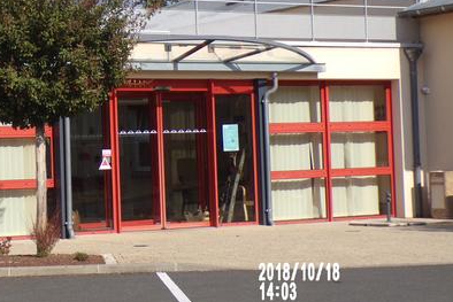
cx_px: 110
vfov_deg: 13.3
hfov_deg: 19.7
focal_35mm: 103
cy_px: 80
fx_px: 1296
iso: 80
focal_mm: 11.6
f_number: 4.1
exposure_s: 1/900
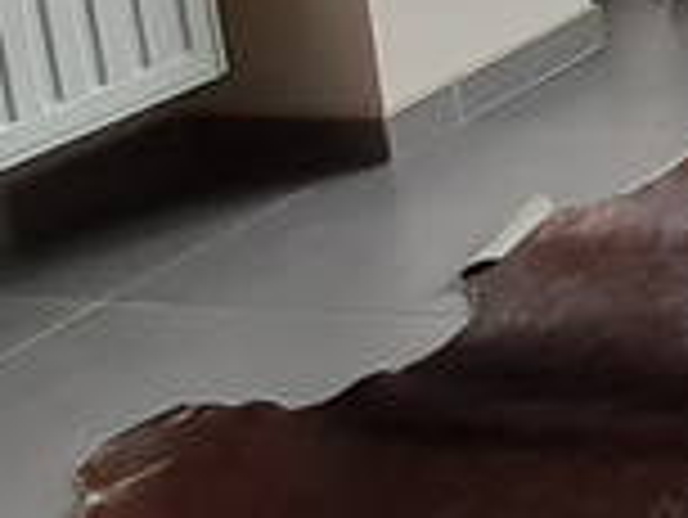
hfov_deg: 15.0
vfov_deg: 18.0
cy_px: -383
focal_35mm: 67
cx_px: 1668
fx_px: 1333
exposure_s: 1/50
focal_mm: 1.13
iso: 50
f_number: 2.2
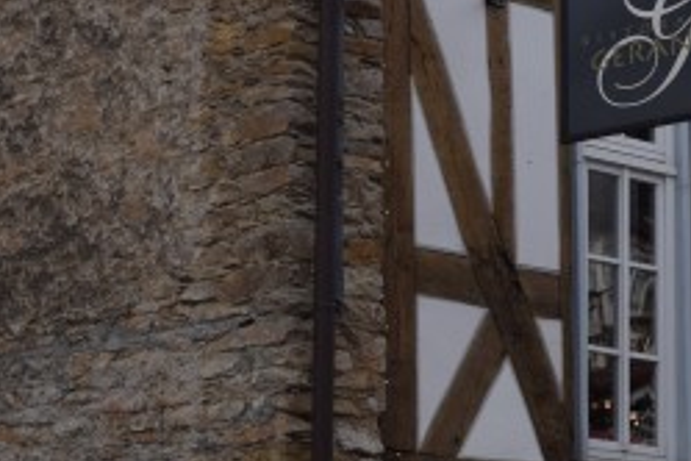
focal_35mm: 173
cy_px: -300
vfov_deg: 7.7
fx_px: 3320
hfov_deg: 11.7
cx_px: 777
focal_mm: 28
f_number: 7.1
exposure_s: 1/200
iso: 100
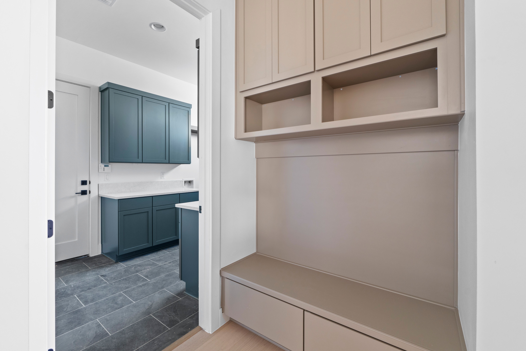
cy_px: 176
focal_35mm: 15
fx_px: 219
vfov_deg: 77.3
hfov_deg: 100.4
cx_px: 263
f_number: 11
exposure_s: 8
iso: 250
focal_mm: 10
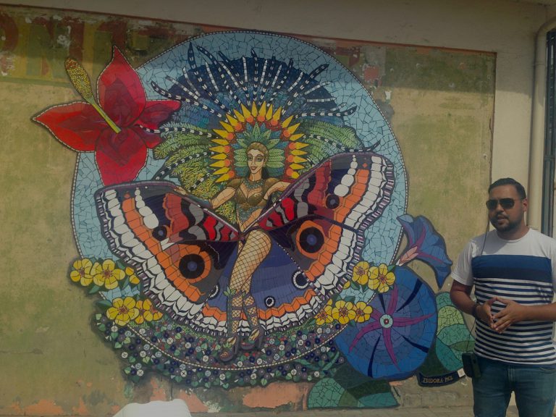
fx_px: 530
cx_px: 278
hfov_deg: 55.4
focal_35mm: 33
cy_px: 208
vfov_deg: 42.9
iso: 50
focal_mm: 4.12
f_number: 2.4
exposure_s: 1/2008
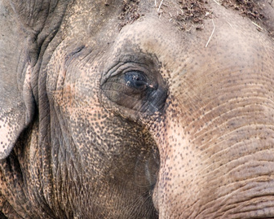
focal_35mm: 386
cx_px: 139
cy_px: 109
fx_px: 3131
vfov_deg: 4.0
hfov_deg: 5.0
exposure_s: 1/60
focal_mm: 200
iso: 400
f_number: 5.6
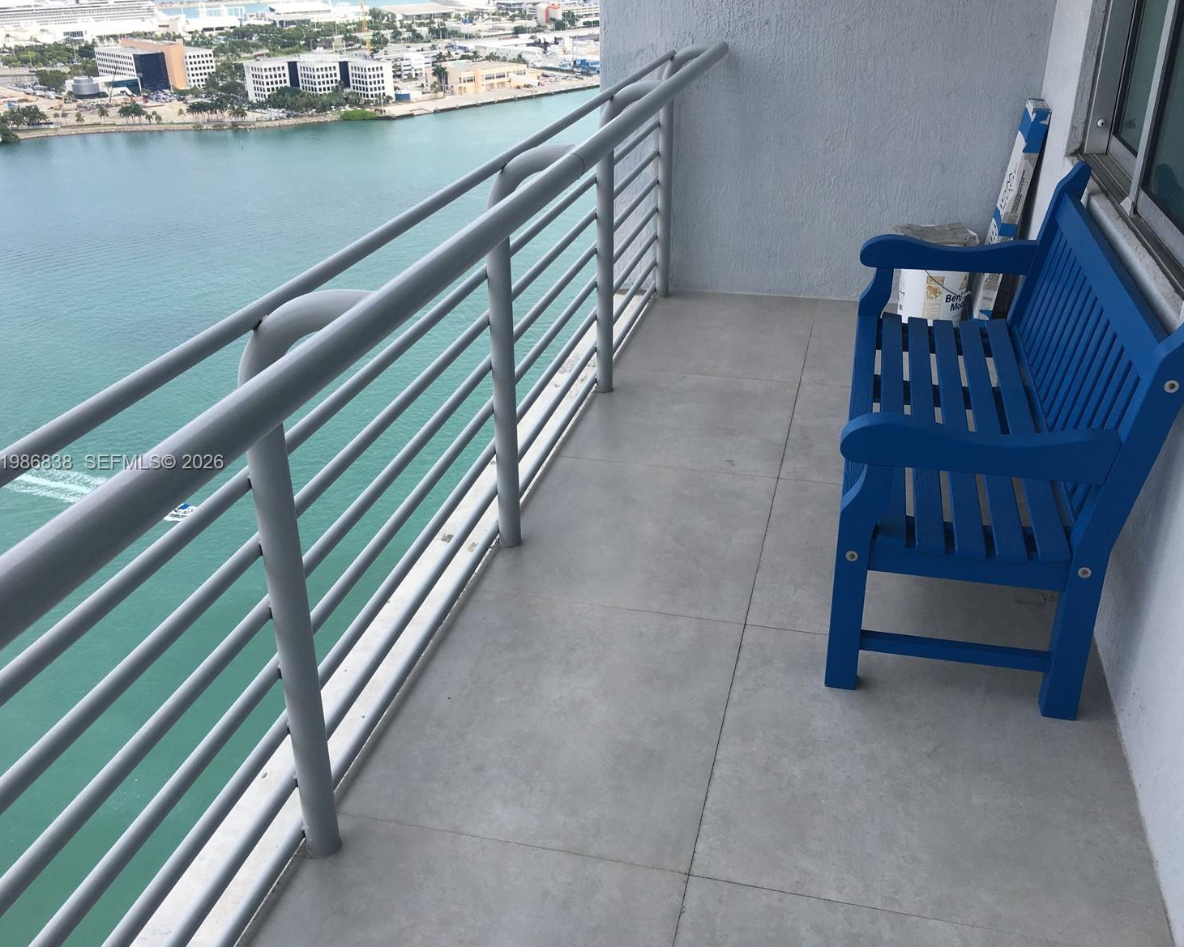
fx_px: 1086
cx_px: 620
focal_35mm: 31
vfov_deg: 47.1
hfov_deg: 57.2
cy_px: 463
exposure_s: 1/905
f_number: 2.2
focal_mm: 4.15
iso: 25
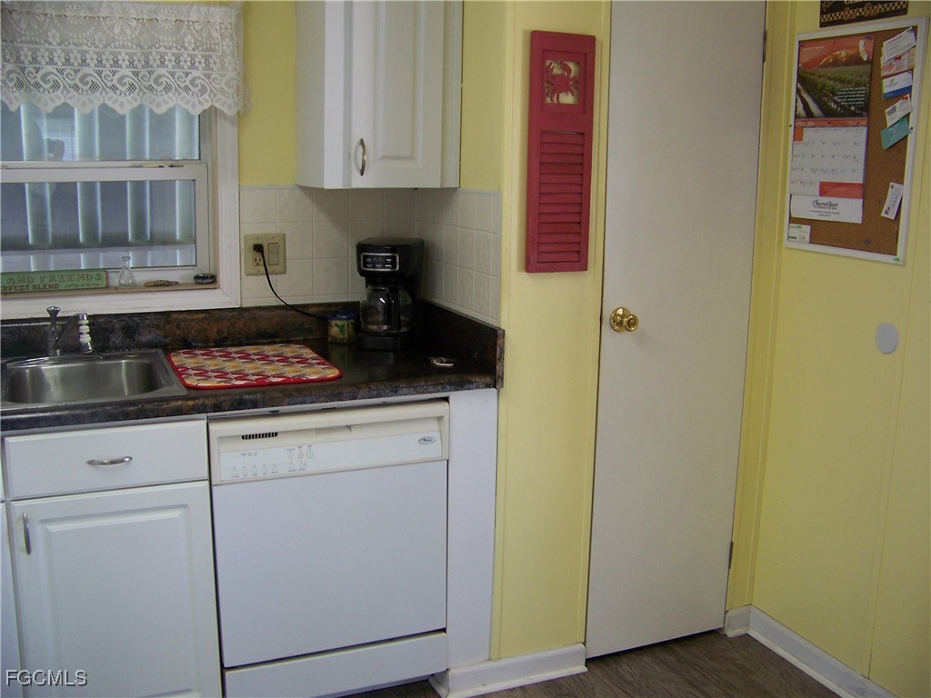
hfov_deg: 51.4
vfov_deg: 39.7
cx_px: 466
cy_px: 349
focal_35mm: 36
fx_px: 968
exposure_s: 1/30
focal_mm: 5.85
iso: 125
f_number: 2.8
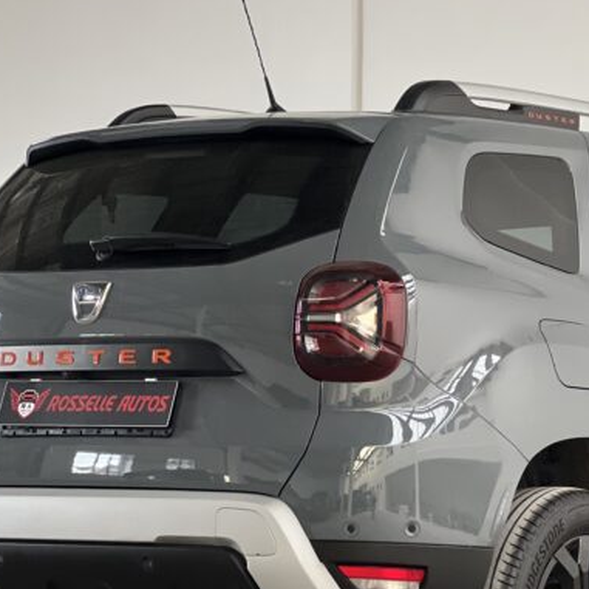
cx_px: 473
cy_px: 323
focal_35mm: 143
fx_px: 2753
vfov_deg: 12.2
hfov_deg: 12.2
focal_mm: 9
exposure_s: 1/40
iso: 250
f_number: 2.8
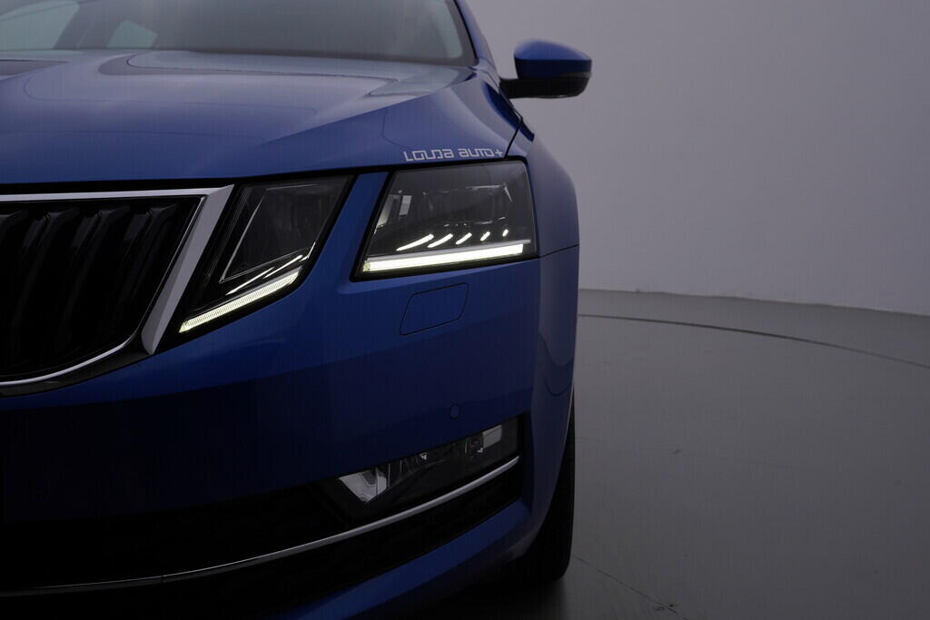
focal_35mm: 36
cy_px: 310
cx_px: 465
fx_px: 930
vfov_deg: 36.9
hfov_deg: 53.1
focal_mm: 24
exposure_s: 1/160
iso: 125
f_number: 6.3
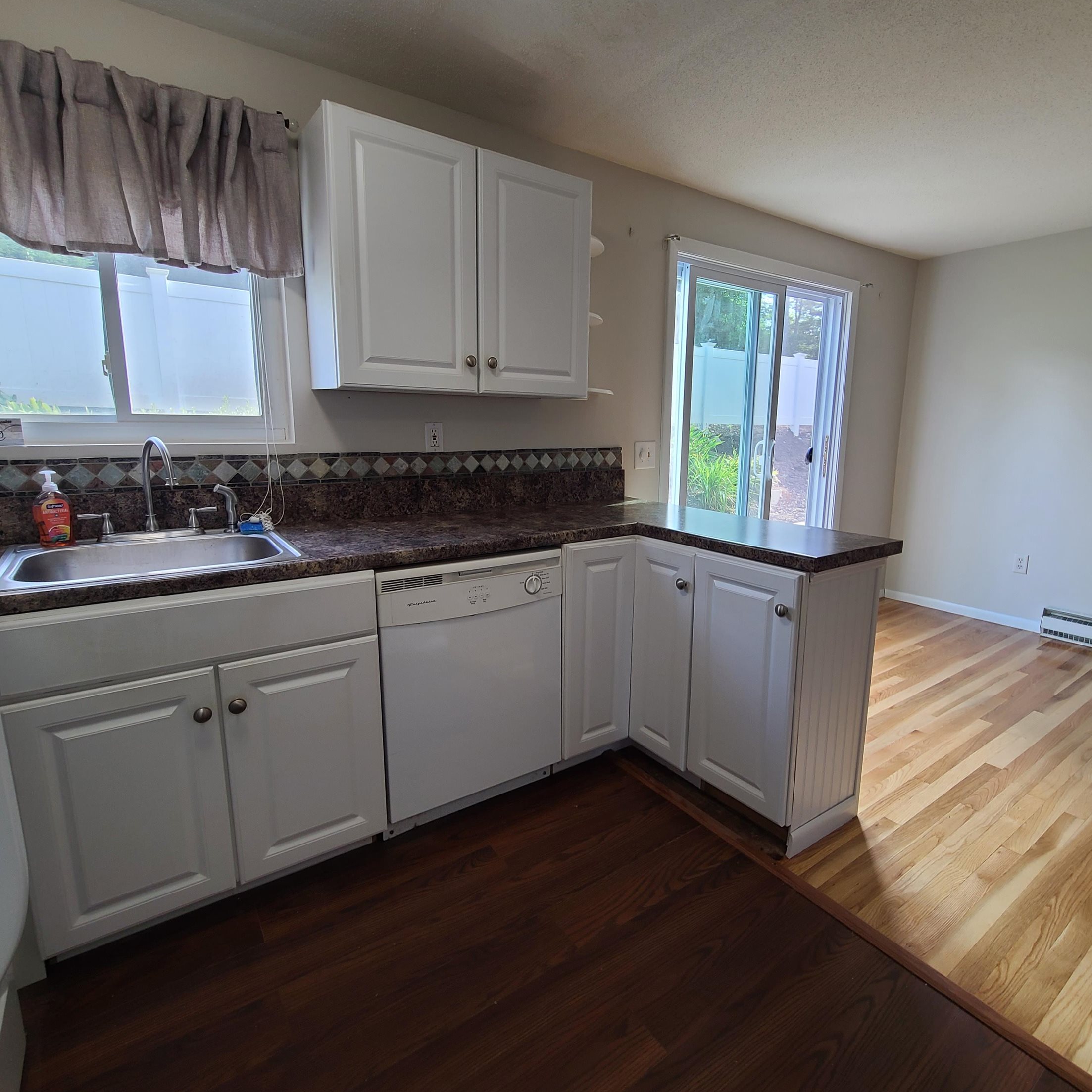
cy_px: 542
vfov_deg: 87.4
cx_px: 586
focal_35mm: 16
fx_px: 571
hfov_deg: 87.3
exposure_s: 1/60
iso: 80
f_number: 2.2
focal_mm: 2.2
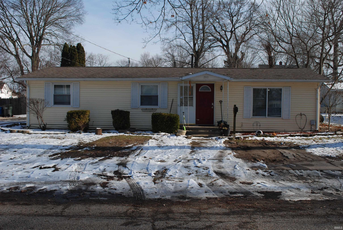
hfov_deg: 53.1
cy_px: 115
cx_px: 172
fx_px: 343
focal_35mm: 36
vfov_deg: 37.0
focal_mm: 24
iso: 100
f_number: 9
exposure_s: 1/200
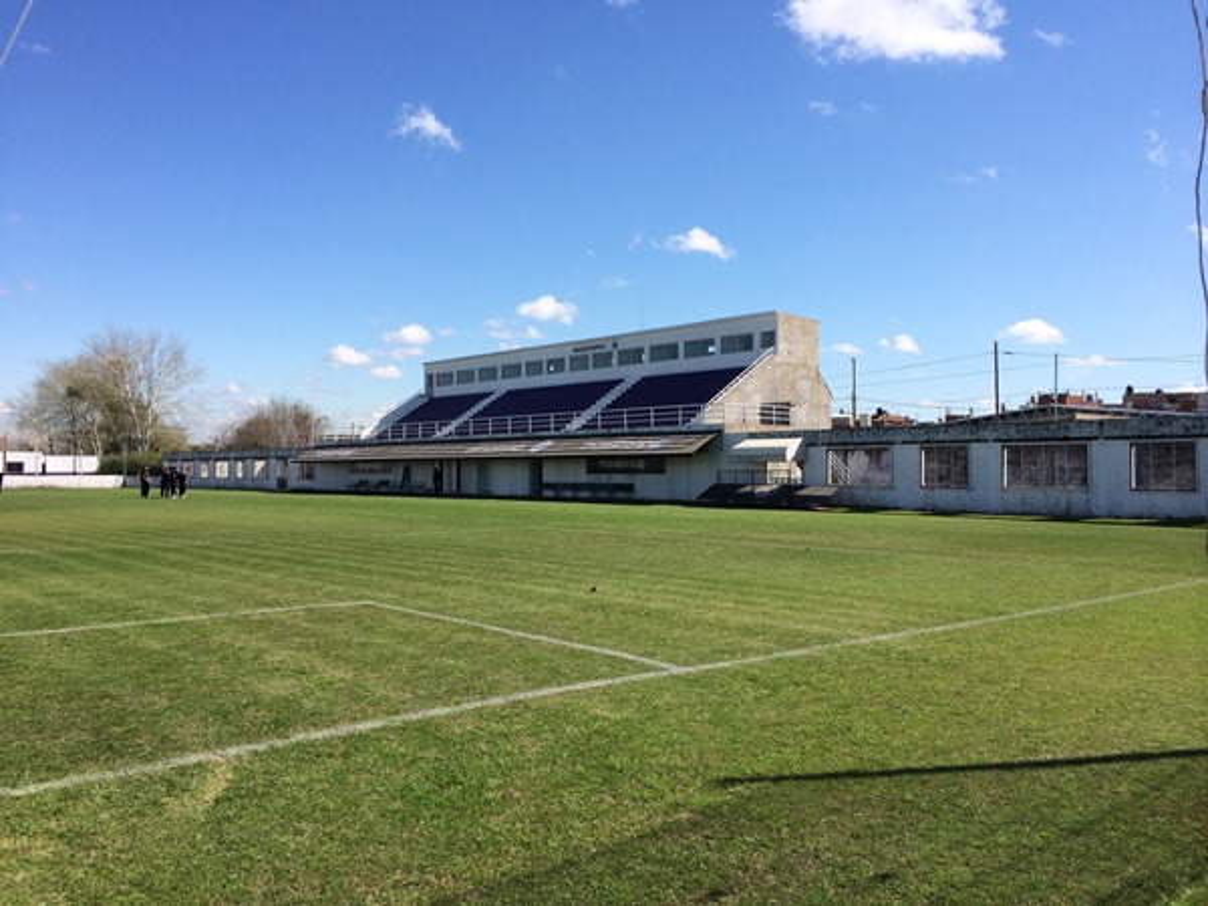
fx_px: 1047
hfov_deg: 60.0
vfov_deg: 46.8
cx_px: 604
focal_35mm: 30
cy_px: 453
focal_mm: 4.12
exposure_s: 1/2160
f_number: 2.2
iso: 40
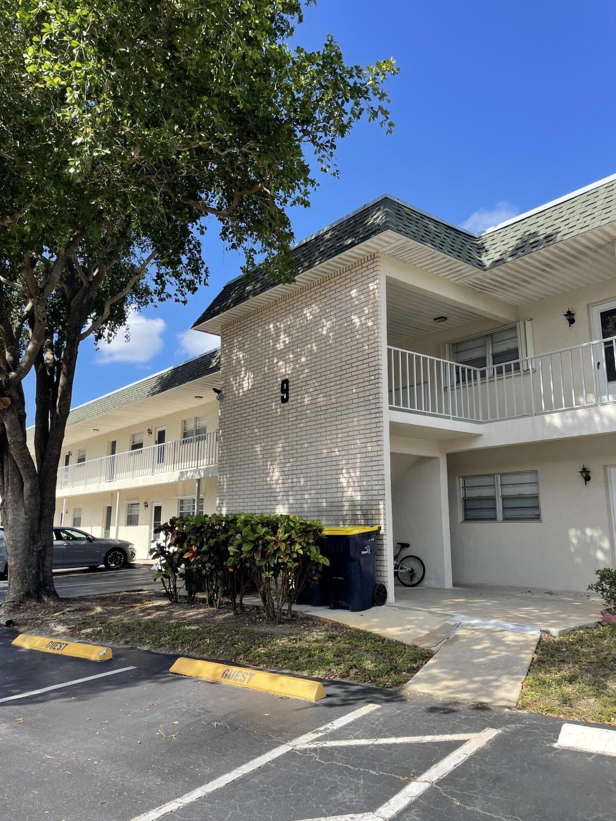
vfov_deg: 67.3
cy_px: 410
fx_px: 617
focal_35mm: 26
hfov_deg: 53.1
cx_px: 308
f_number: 1.6
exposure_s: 1/1595
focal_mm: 4.2
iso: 32
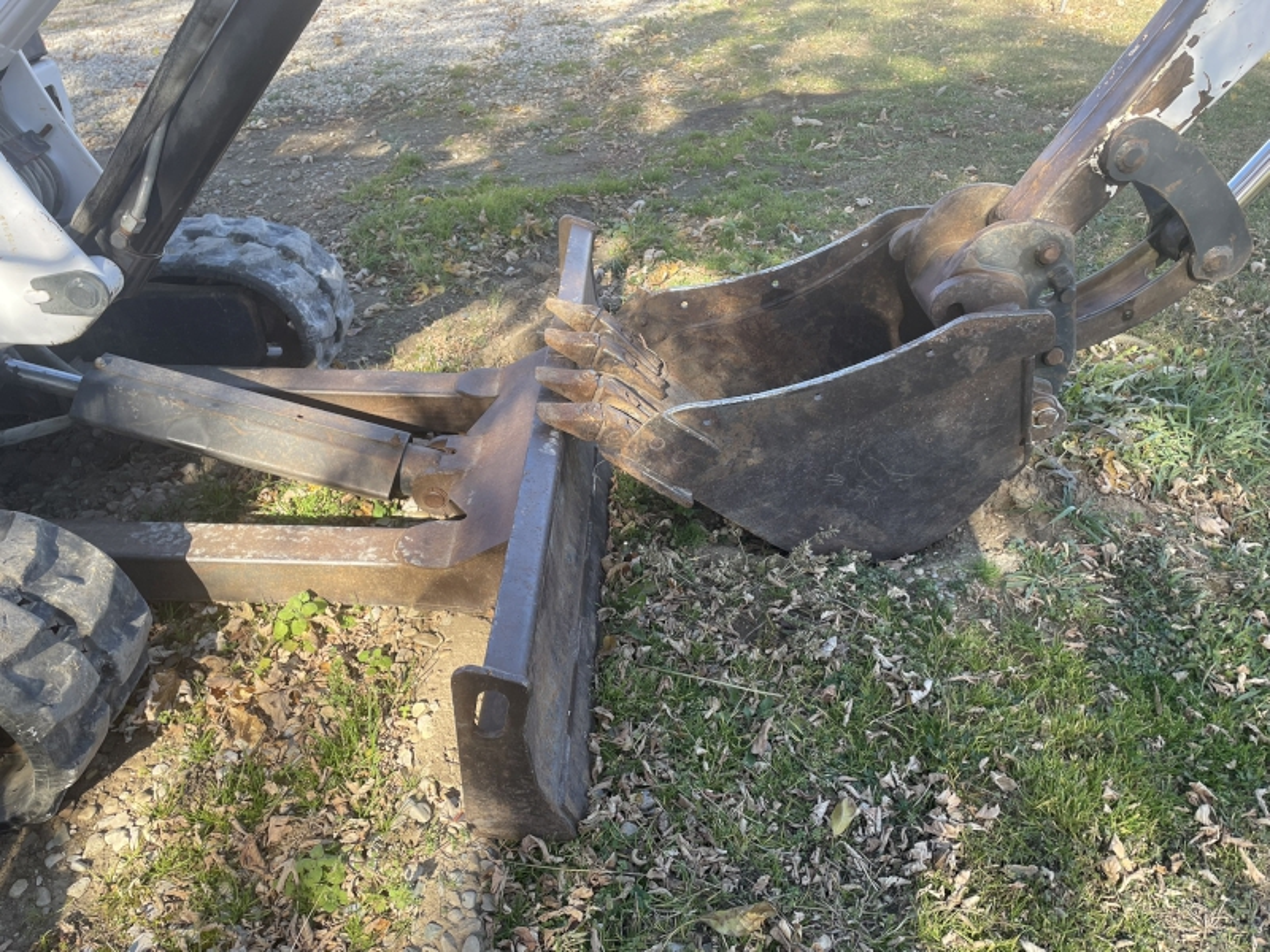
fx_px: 954
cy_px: 476
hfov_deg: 67.3
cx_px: 635
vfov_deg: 53.1
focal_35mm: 26
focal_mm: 4.2
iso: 32
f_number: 1.6
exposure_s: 1/369
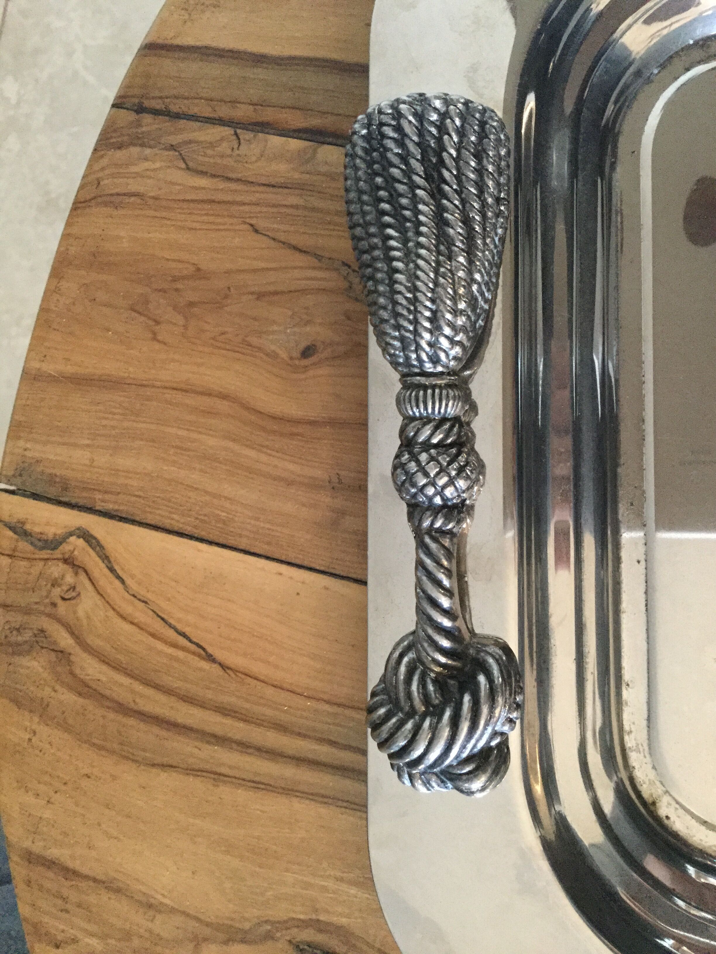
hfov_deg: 45.4
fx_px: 855
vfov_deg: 58.4
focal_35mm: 31
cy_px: 477
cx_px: 358
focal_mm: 3.3
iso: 200
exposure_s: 1/17
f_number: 2.4
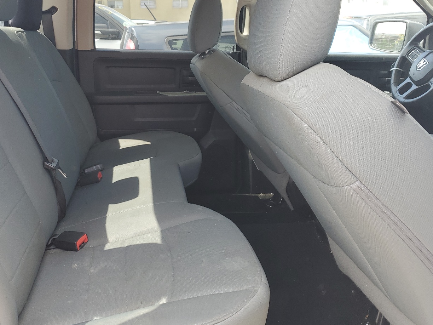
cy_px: 156
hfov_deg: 53.8
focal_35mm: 34
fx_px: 425
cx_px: 186
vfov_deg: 41.8
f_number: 1.5
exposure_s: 1/213
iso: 50
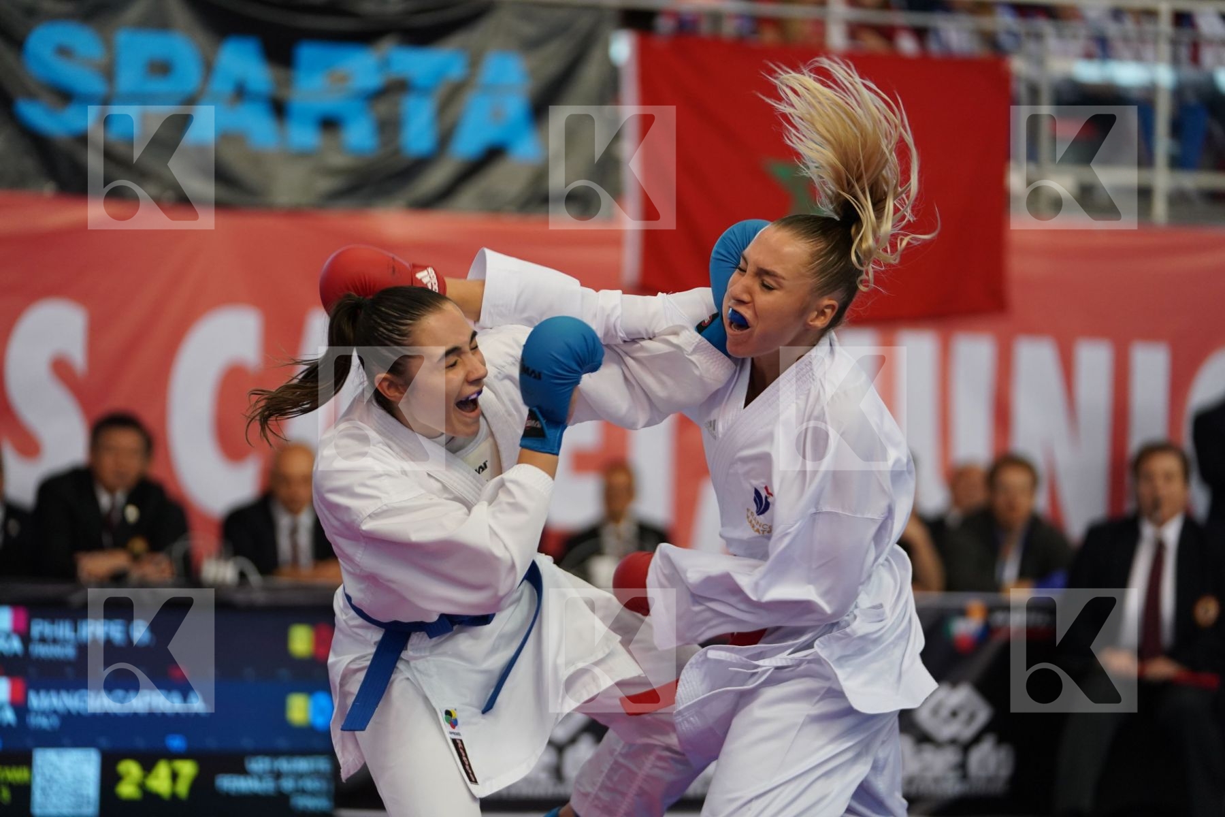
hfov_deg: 15.2
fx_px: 4593
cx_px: 612
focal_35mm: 135
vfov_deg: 10.2
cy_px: 408
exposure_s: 1/1000
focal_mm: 135
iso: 2000
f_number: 2.8
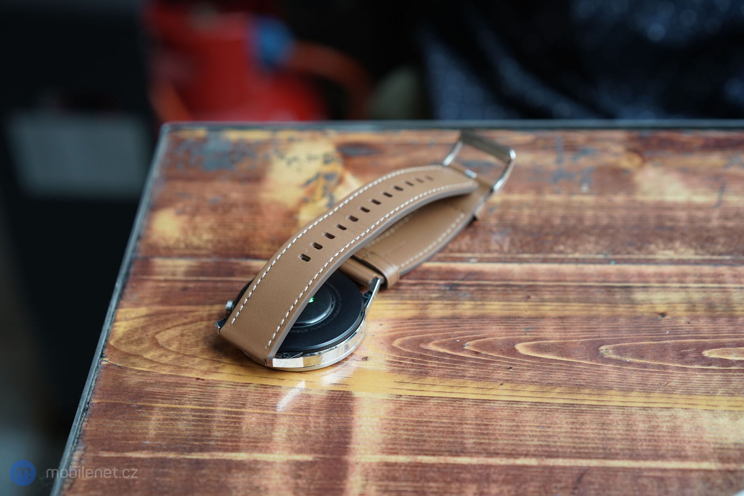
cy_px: 248
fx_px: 1137
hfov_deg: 36.2
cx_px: 372
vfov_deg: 24.6
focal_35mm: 55
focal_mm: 55
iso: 1000
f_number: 4
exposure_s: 1/160
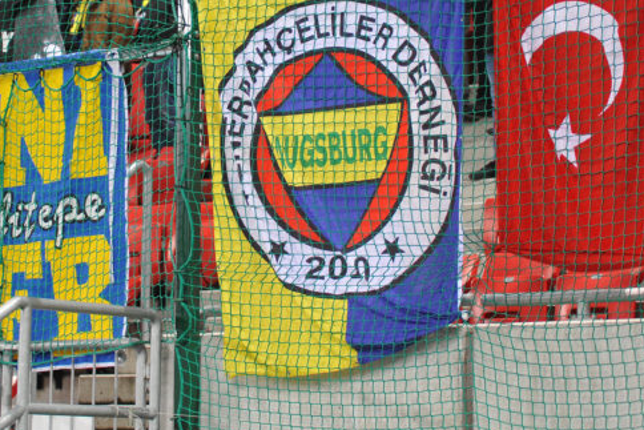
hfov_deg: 16.1
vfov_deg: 10.8
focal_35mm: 127
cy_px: 96
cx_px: 193
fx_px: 2272
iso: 1600
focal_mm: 80
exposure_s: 1/320
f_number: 3.2
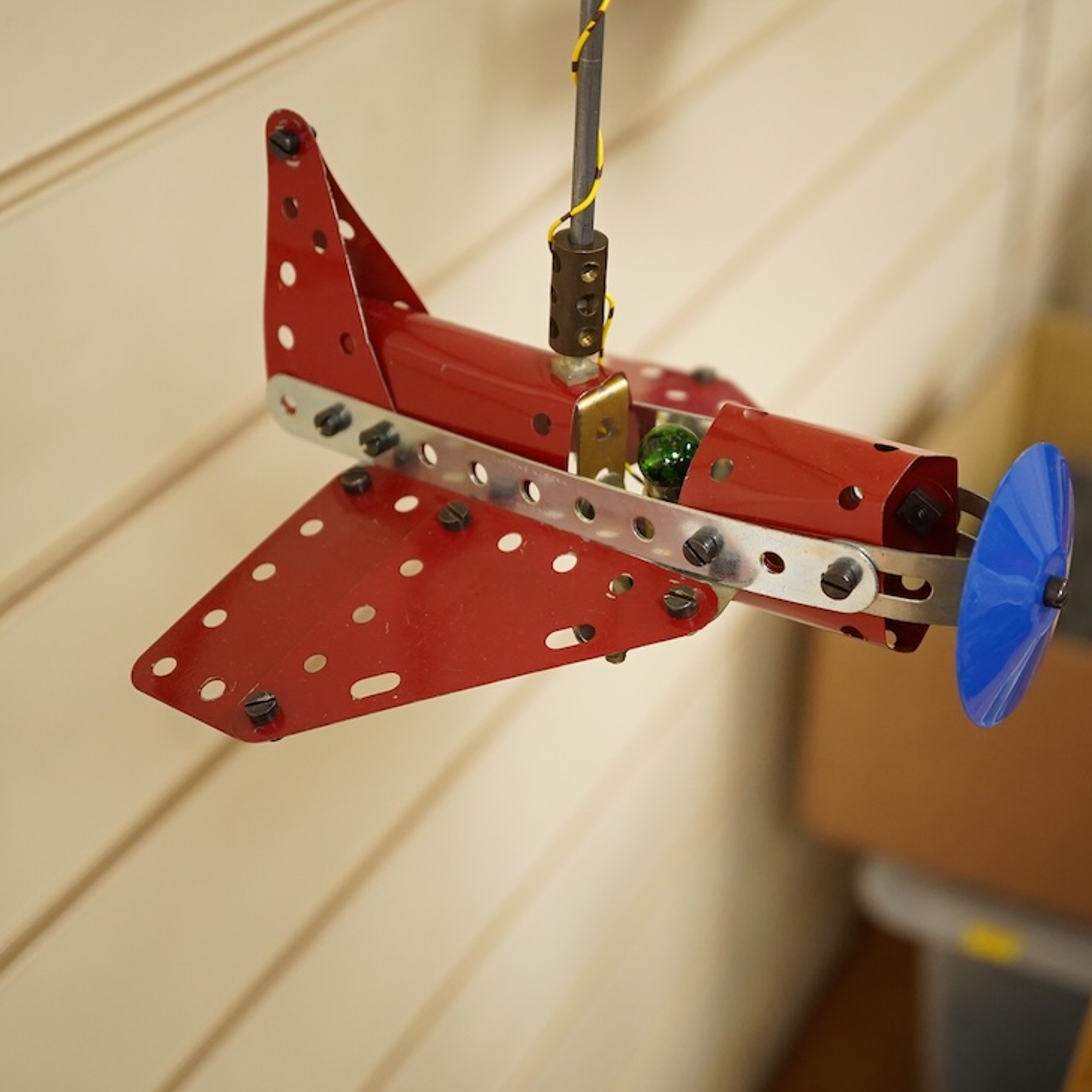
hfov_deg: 28.9
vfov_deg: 29.1
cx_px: 703
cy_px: 536
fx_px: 2106
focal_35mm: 59
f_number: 5
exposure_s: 1/200
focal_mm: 30
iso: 2000
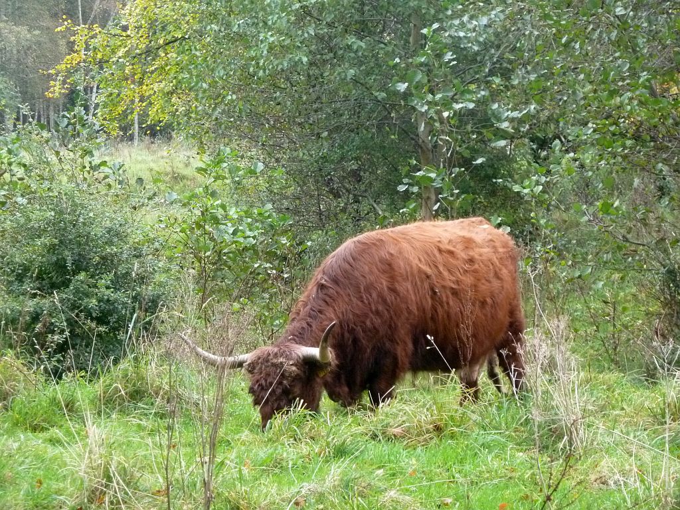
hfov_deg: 14.4
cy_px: 255
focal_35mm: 137
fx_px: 2691
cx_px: 340
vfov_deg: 10.8
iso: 400
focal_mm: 22.5
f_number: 4.5
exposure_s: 1/40
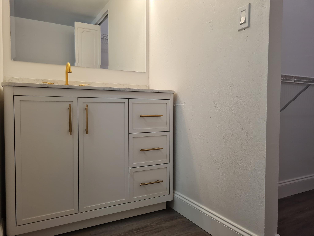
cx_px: 157
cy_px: 118
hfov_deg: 67.3
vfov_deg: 53.1
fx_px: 236
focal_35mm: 26
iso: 80
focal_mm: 5.4
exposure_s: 1/120
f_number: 1.8
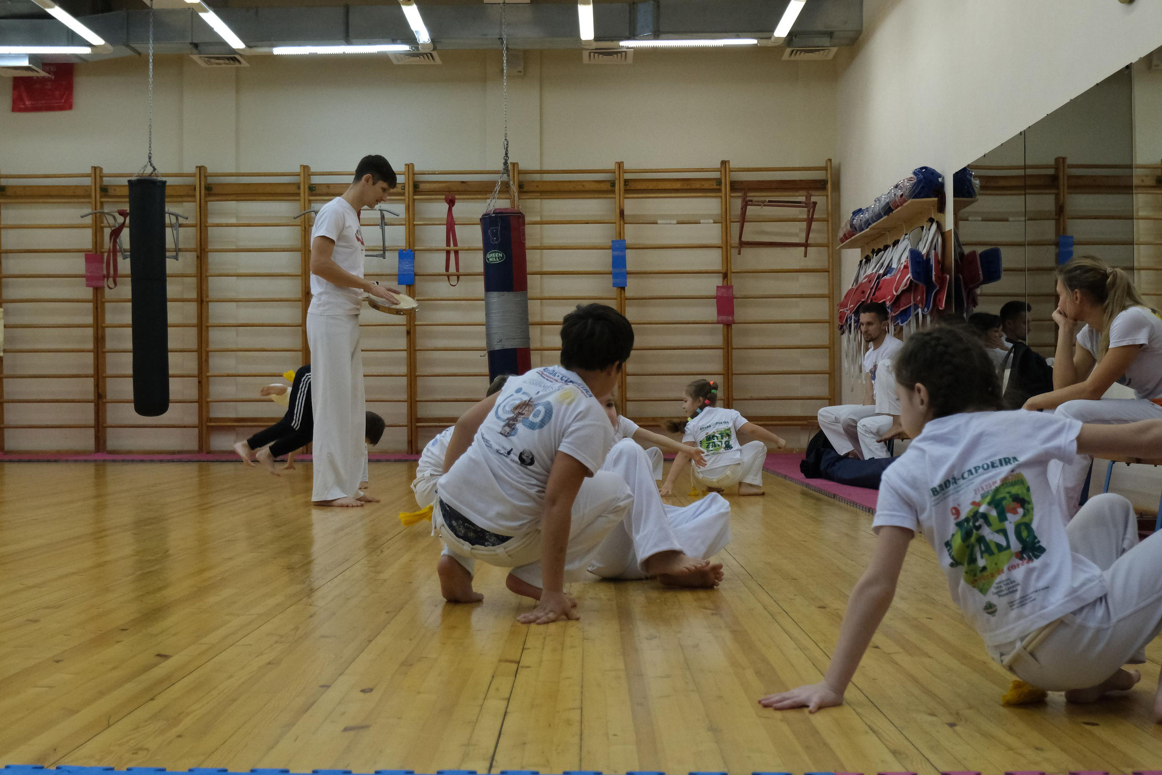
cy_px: 391
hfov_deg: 41.9
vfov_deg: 28.7
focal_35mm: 47
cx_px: 542
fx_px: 1517
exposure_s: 1/320
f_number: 4.4
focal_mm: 27.1
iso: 3200
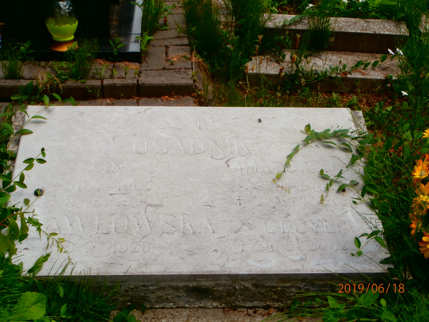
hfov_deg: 33.8
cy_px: 161
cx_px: 214
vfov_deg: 25.7
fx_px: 706
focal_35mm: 57
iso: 100
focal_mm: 10.11
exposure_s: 1/400
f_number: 4.5
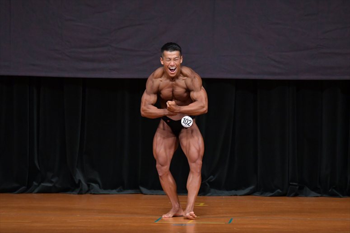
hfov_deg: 7.2
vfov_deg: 4.8
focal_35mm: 285
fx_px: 2770
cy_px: 116
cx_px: 175
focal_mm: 190
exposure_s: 1/400
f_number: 5.6
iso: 4000
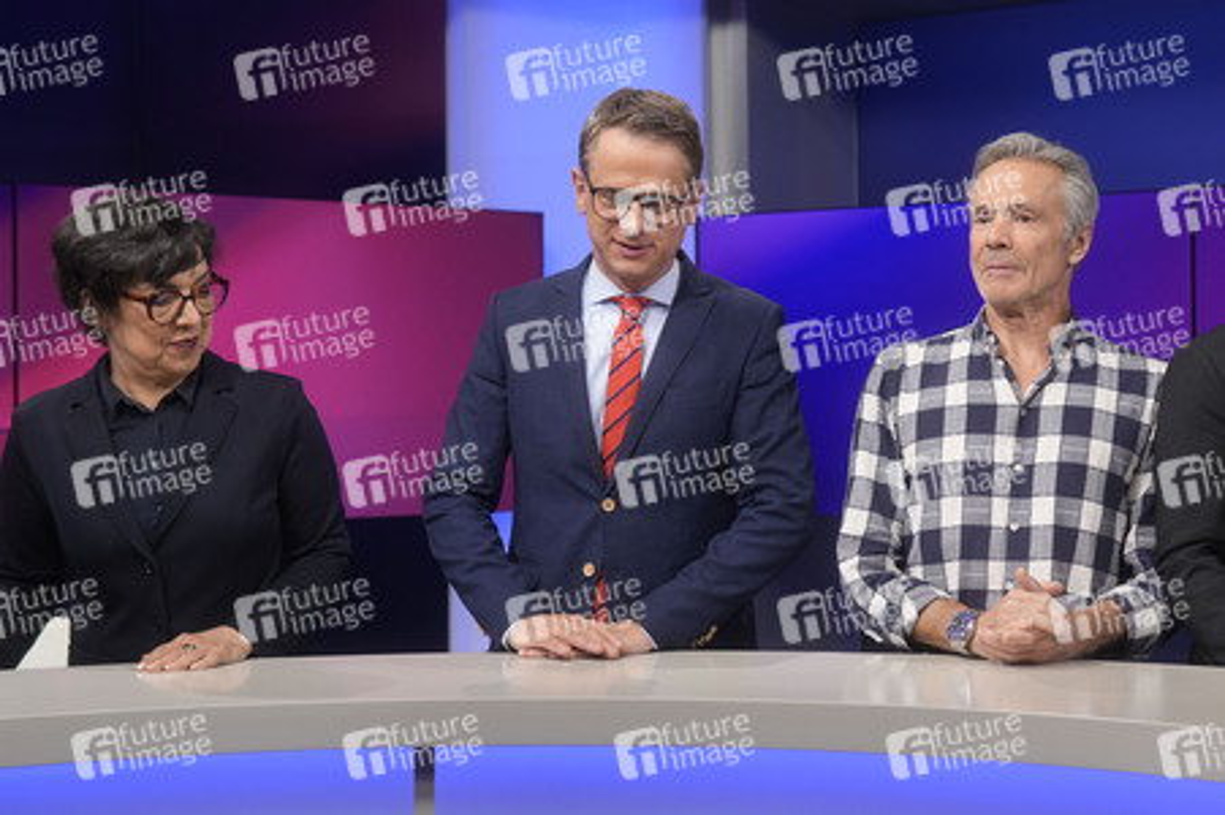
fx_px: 1530
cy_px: 408
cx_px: 612
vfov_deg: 29.8
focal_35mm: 45
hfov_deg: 43.6
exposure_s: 1/200
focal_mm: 30
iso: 640
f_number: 2.2
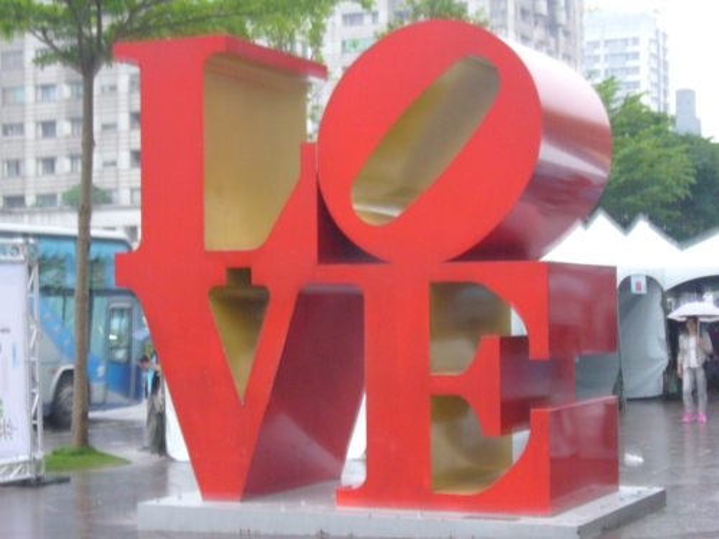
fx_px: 1641
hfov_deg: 24.7
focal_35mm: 79
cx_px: 360
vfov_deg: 18.7
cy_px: 270
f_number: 4.3
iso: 250
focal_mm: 13
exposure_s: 1/15
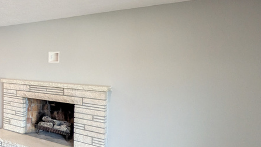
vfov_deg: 33.7
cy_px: 69
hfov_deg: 45.5
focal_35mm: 35
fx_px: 242
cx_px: -13
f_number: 2.2
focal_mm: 1.83
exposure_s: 1/60
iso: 128
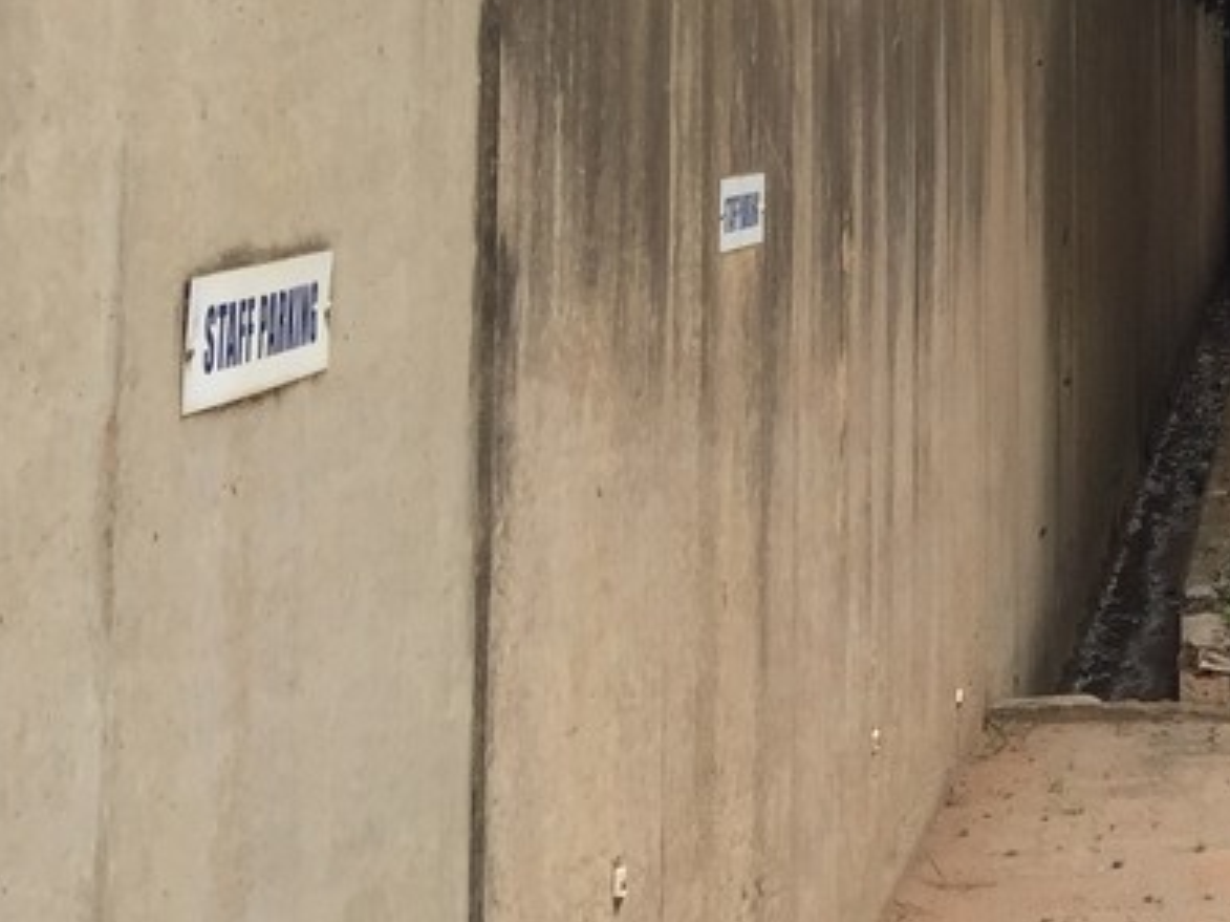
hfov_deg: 20.3
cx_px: 1551
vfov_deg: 15.5
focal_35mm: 89
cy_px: -378
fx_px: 3161
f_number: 2.2
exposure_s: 1/590
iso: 32
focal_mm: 4.15
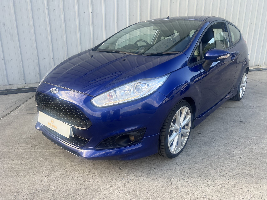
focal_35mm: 26
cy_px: 100
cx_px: 134
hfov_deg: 67.3
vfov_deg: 53.1
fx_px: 201
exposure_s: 1/456
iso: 50
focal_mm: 5.7
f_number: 1.5
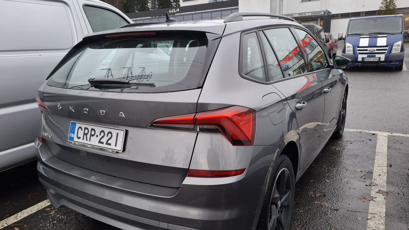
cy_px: 123
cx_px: 200
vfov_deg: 44.4
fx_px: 282
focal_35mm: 26
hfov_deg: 71.9
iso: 125
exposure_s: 1/120
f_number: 1.8
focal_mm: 5.54
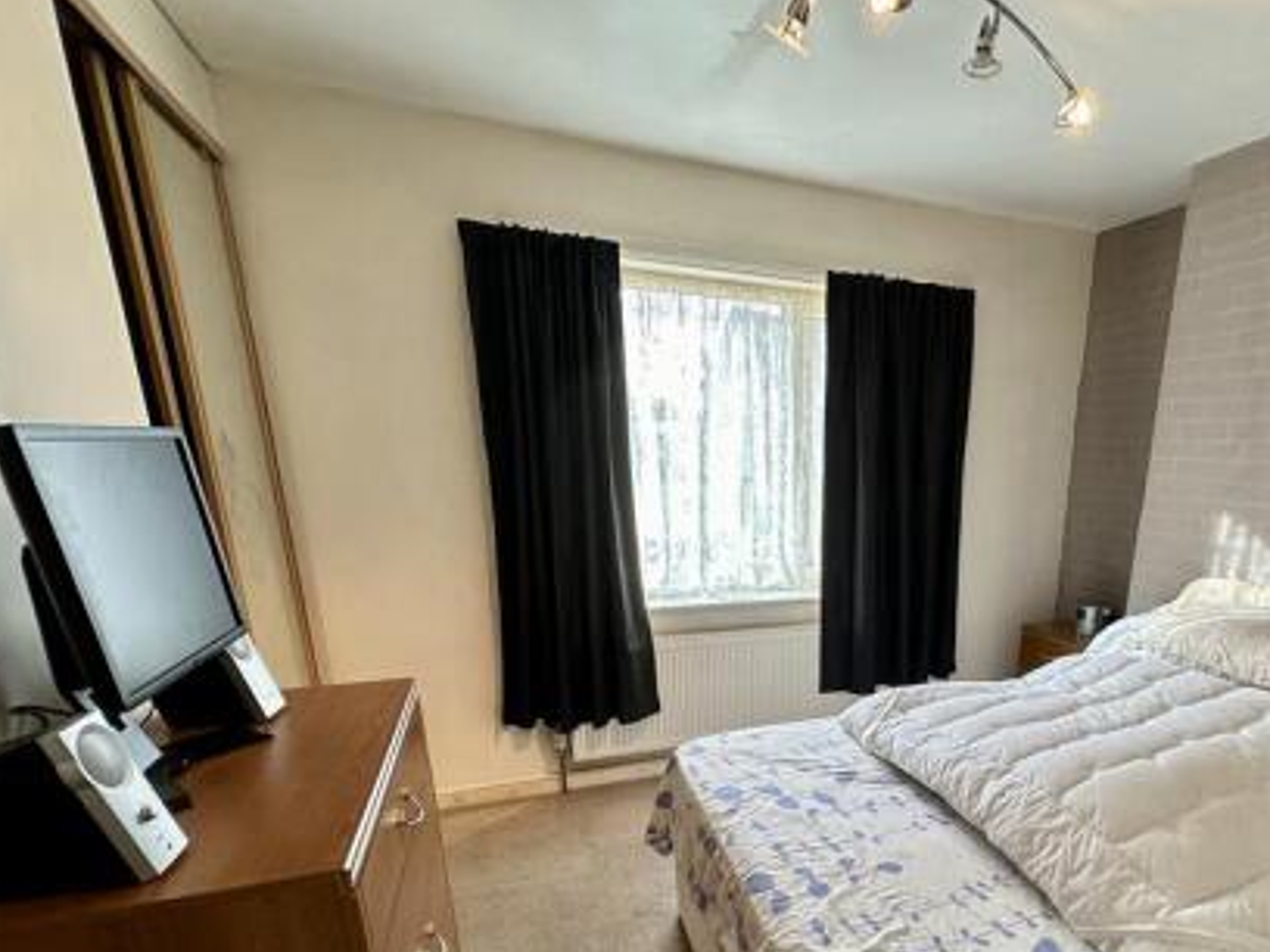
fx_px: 734
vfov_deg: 63.5
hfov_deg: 79.3
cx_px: 839
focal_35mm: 20
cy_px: 667
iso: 125
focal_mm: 2.22
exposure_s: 1/100
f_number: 2.2
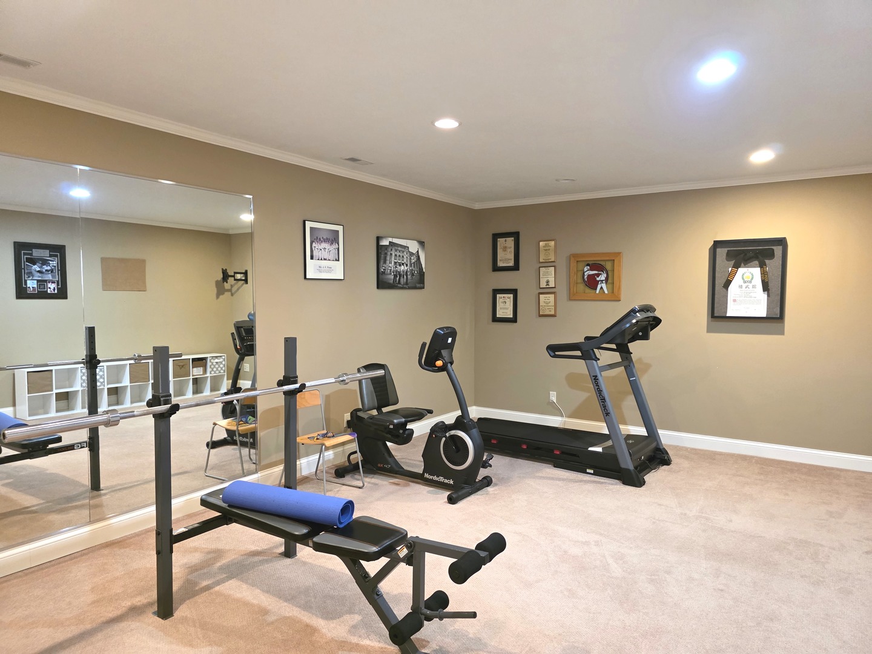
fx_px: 579
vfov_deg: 58.9
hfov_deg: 73.9
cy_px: 327
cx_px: 436
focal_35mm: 23
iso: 1250
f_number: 1.7
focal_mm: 6.3
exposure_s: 1/120
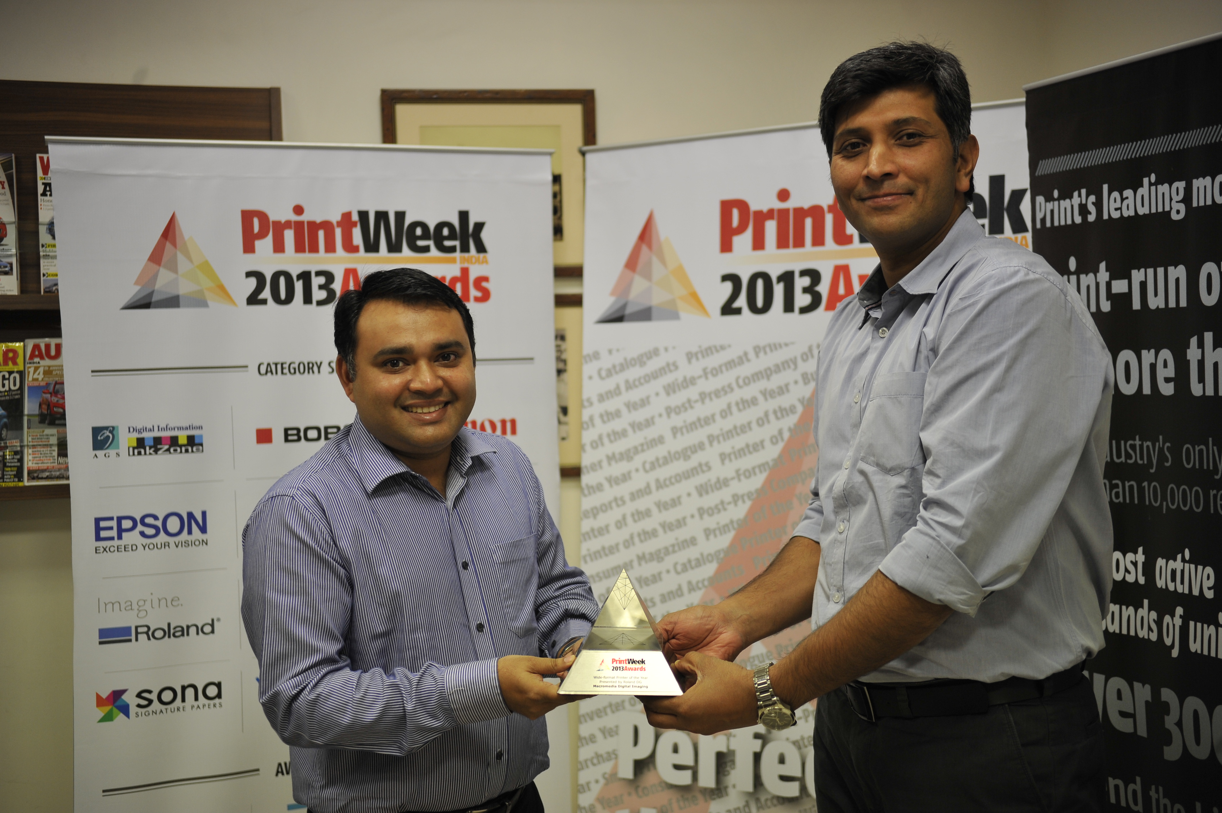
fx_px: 1696
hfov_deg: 39.6
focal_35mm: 50
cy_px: 406
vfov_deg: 27.0
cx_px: 611
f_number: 2.8
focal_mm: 50
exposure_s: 1/160
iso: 560
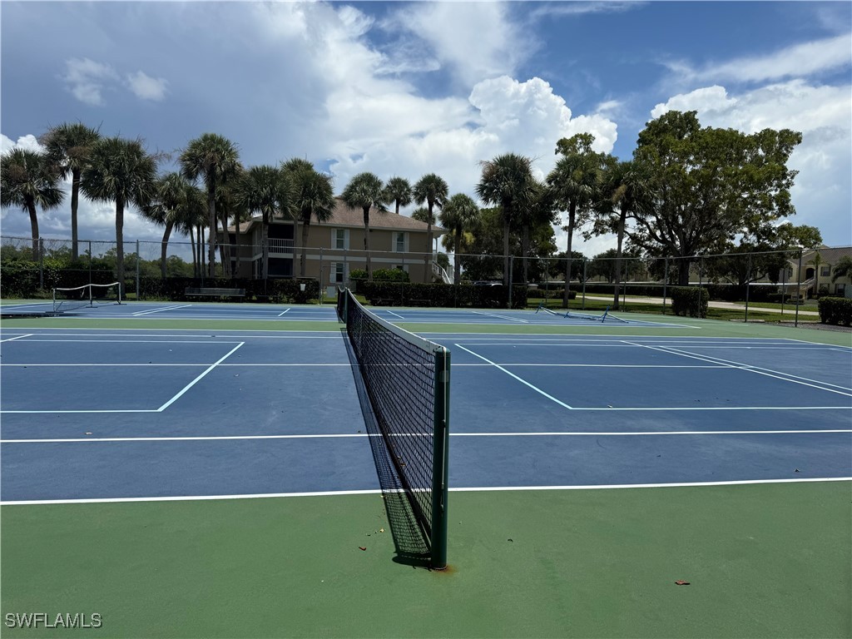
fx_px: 591
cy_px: 320
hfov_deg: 71.6
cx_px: 426
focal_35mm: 24
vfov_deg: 56.8
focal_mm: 6.76
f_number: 1.78
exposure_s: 1/8130
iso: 80
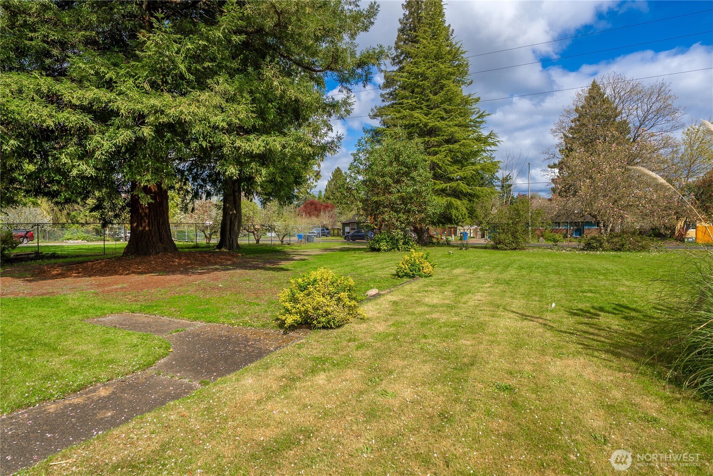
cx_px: 356
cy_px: 238
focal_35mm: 19
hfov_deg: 86.9
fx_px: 376
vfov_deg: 64.6
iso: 80
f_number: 7.1
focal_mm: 19
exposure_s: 1/200
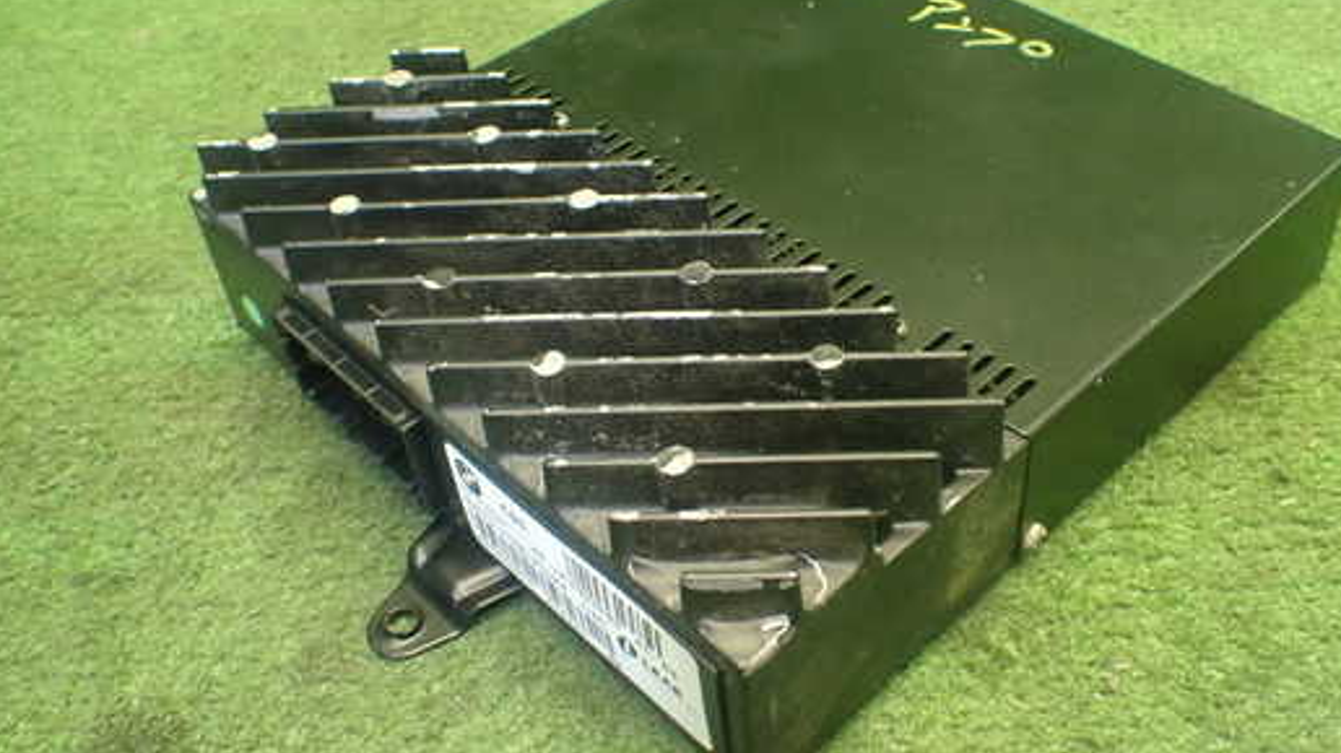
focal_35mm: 38
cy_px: 343
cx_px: 748
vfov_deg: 31.2
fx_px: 1351
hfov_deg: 52.7
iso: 800
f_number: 2.3
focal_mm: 5.4
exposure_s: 1/80
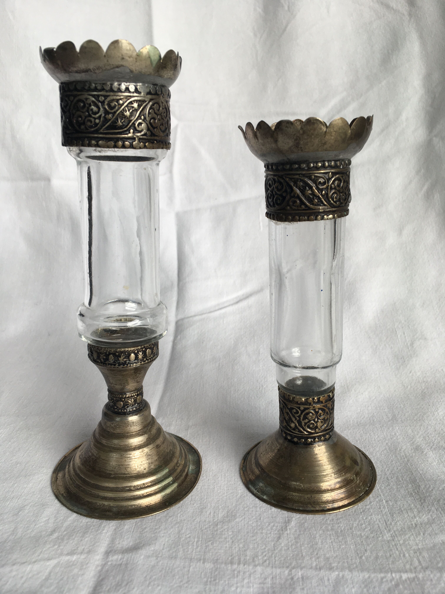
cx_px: 222
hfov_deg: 48.2
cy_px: 297
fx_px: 497
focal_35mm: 29
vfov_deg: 61.7
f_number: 2.2
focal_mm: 4.15
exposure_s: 1/100
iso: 25
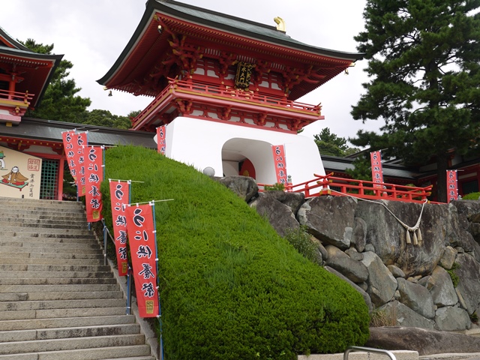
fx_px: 555
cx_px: 240
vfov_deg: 36.0
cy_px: 180
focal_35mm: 40
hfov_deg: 46.8
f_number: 7.1
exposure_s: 1/250
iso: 160
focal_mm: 20
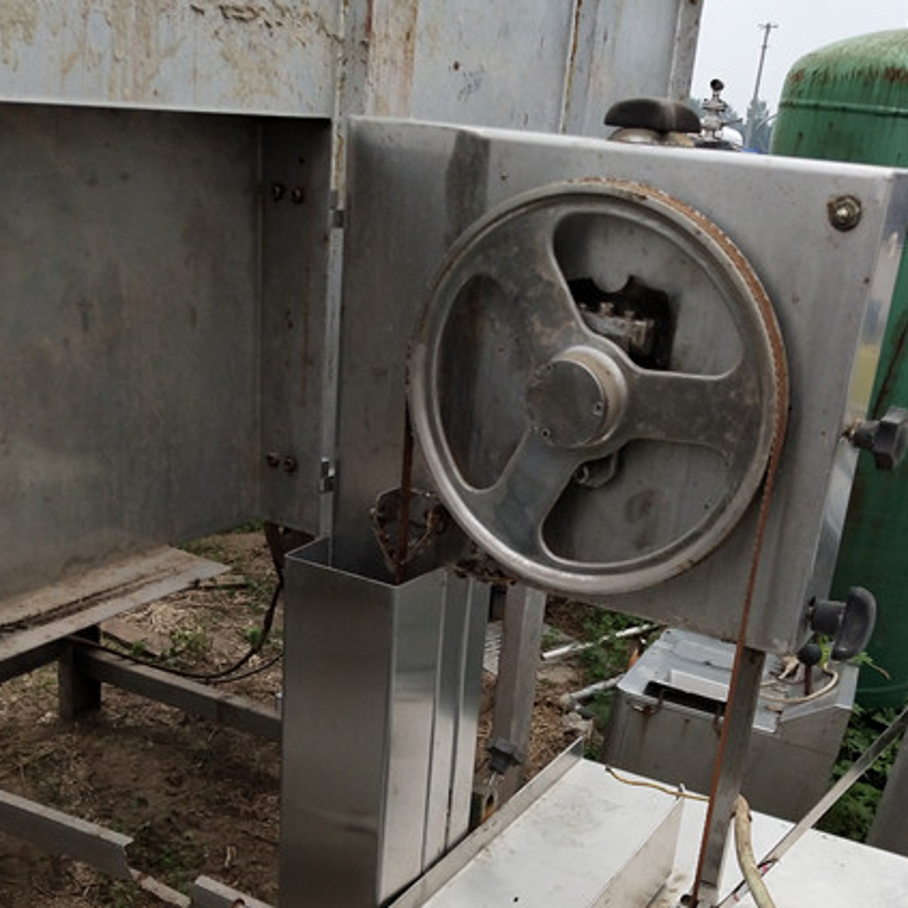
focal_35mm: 47
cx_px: 479
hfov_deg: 36.1
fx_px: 1395
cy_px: 683
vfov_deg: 35.3
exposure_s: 1/100
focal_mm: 3.95
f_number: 1.8
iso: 247
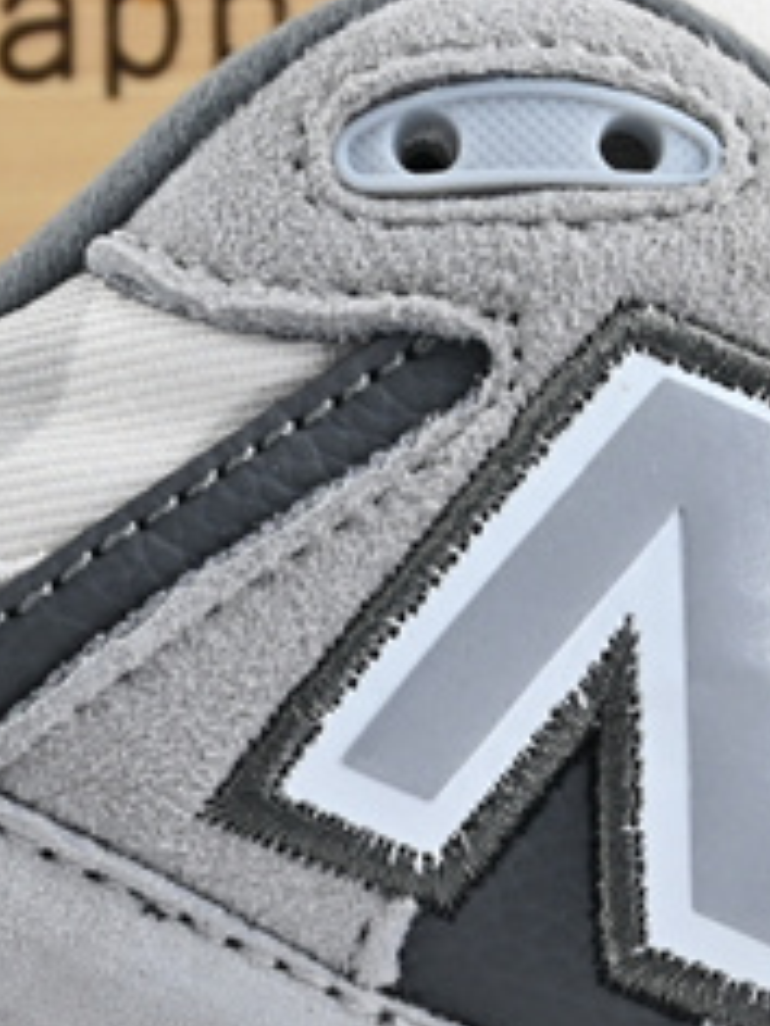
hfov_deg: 5.9
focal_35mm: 249
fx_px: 7385
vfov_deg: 7.9
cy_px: 765
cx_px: 835
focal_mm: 34
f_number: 5
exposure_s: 1/30
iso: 100
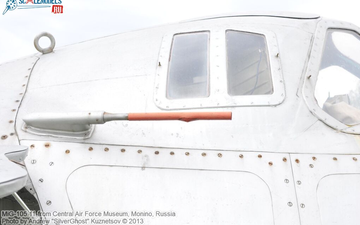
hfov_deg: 46.2
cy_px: 108
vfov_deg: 29.9
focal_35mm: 43
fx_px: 422
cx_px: 181
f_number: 7.1
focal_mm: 28
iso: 400
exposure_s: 1/160
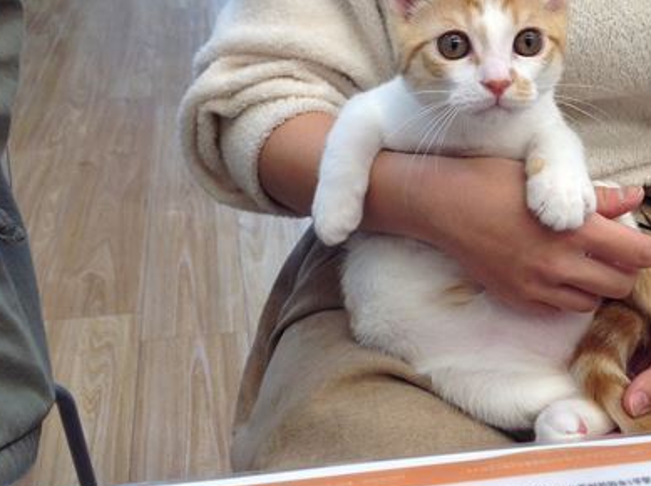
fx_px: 1013
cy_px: 186
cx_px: 398
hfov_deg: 35.5
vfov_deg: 26.9
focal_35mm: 54
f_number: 2.4
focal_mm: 4.28
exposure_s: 1/60
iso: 64
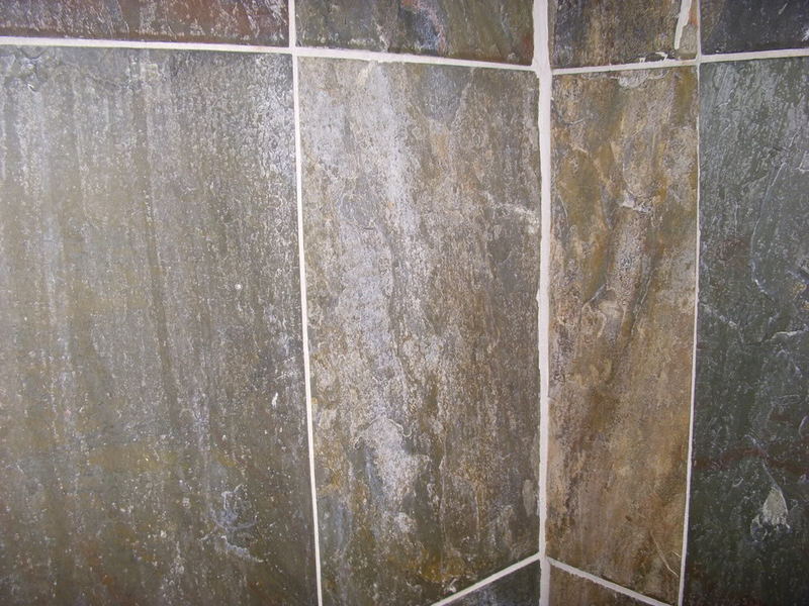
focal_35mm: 38
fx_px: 888
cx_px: 404
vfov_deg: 37.7
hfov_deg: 49.0
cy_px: 303
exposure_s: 1/30
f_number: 3.3
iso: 100
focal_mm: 6.3
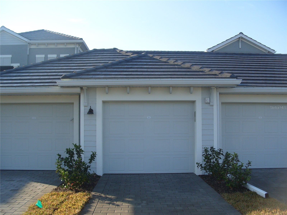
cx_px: 144
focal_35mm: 35
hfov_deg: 52.6
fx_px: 290
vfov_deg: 40.7
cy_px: 108
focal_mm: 7.8
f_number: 2.8
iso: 80
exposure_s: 1/750
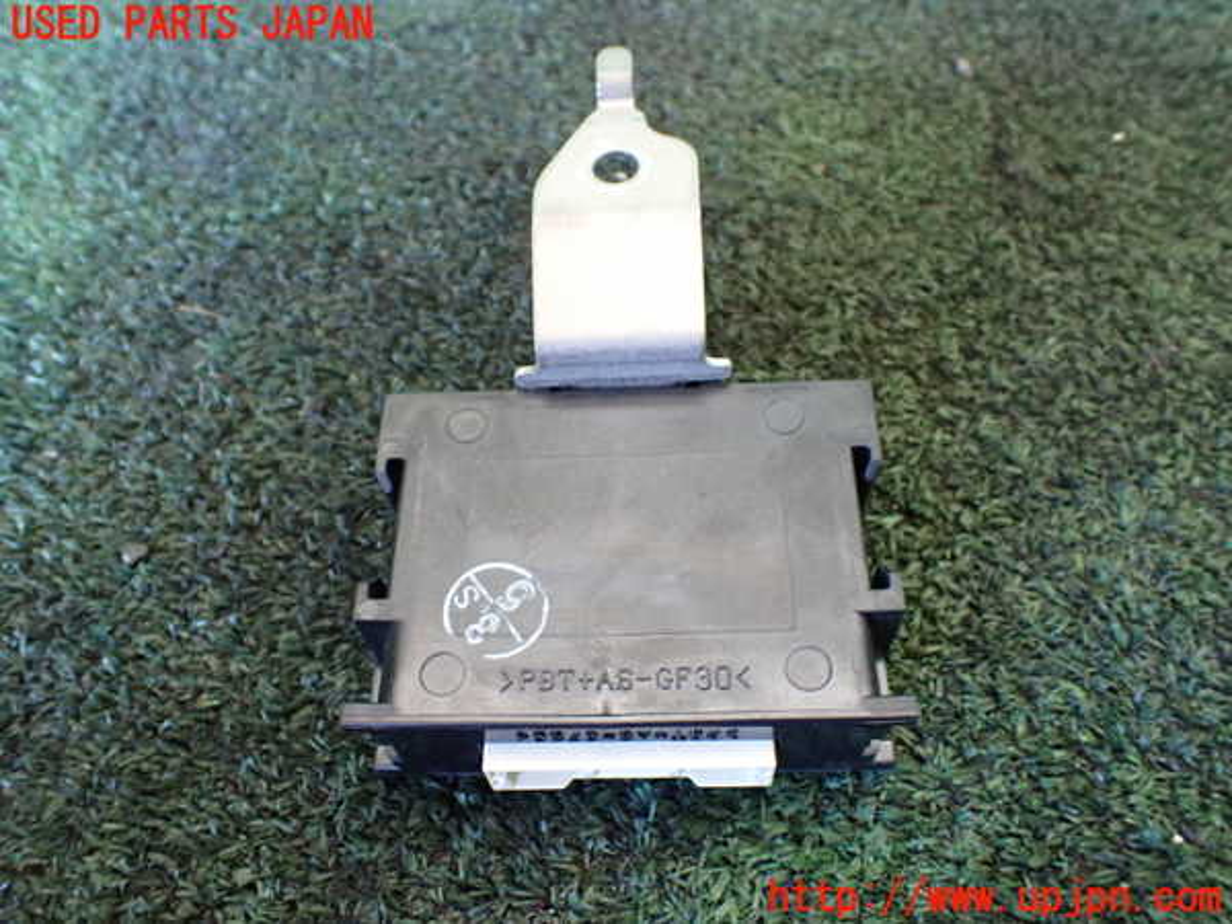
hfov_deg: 60.0
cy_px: 462
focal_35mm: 30
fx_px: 1068
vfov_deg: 46.8
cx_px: 616
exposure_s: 1/40
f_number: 2.3
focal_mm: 5.4
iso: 800
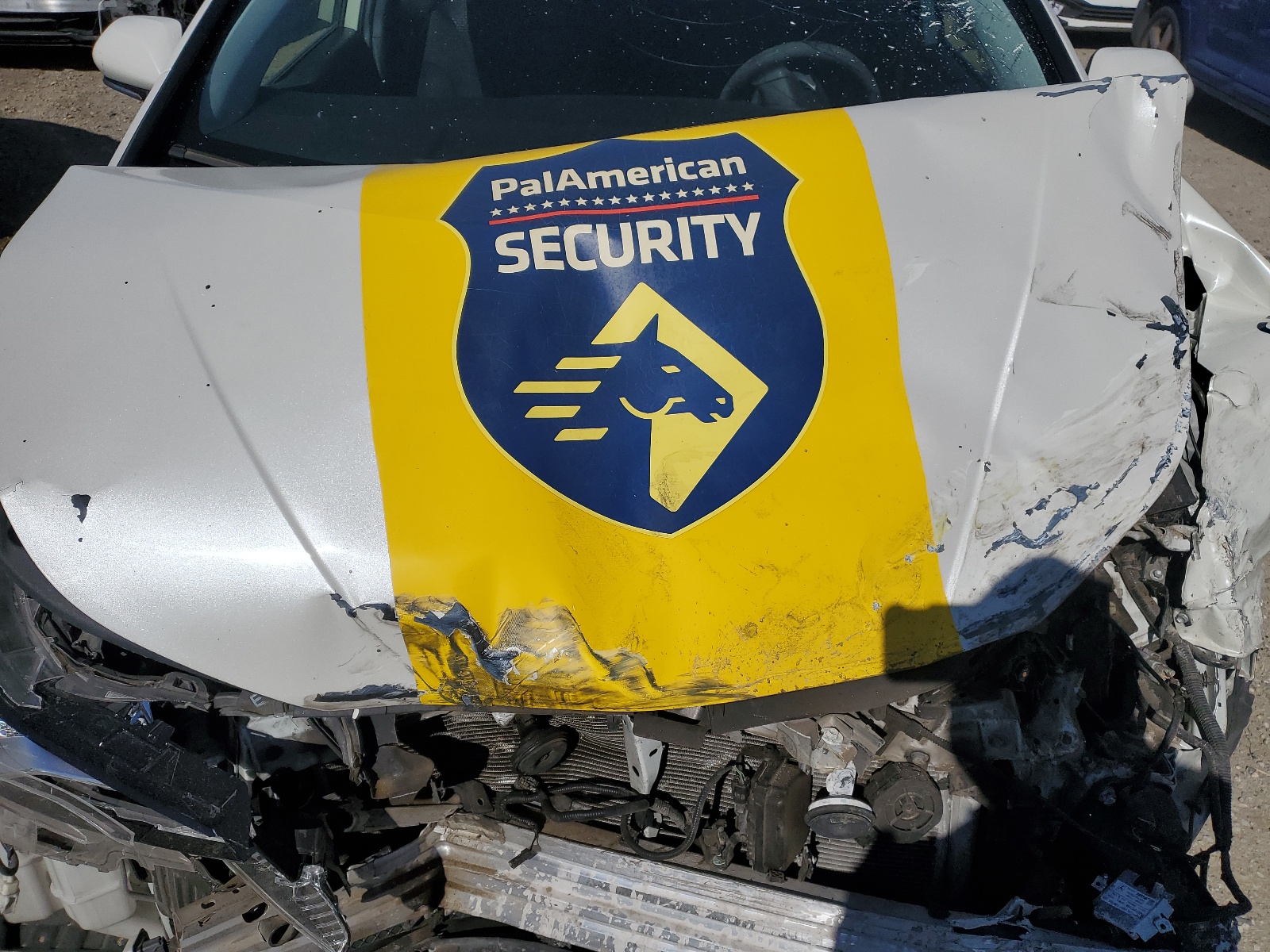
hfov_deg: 67.3
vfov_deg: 53.1
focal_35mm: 26
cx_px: 635
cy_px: 476
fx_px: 954
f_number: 1.5
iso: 51
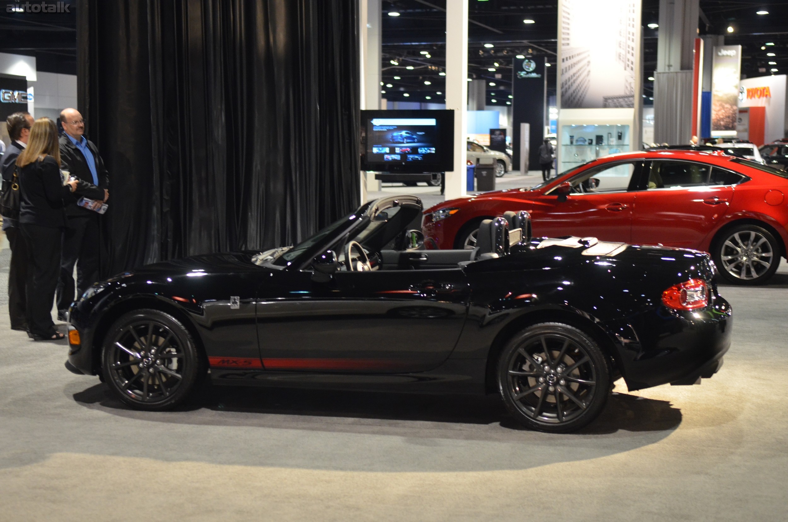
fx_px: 1311
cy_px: 261
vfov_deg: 22.5
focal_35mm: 60
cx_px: 394
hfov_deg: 33.5
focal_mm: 40
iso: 1600
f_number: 2.8
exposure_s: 1/30
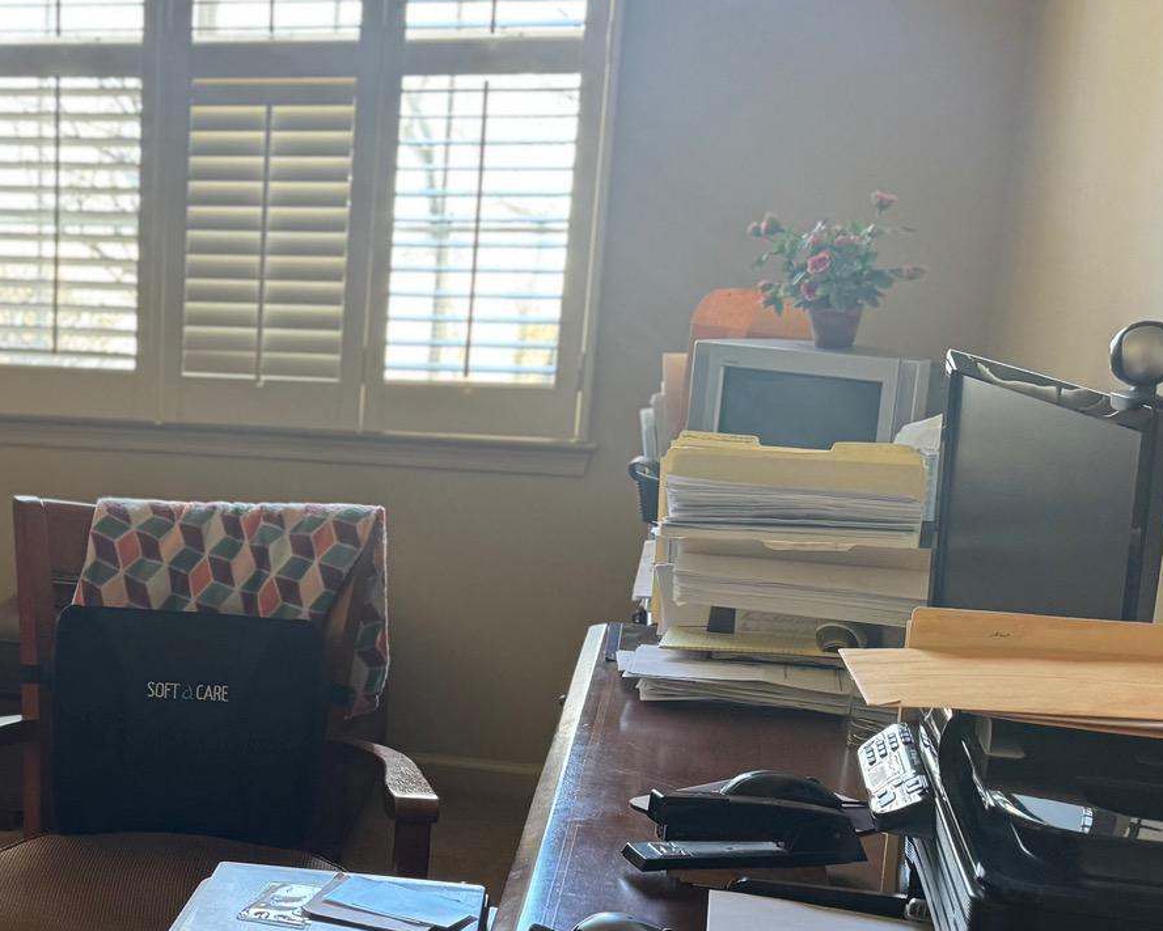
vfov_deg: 27.9
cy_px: 639
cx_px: 81
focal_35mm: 54
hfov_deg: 32.7
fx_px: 1859
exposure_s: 1/66
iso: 200
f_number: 1.78
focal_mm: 6.76
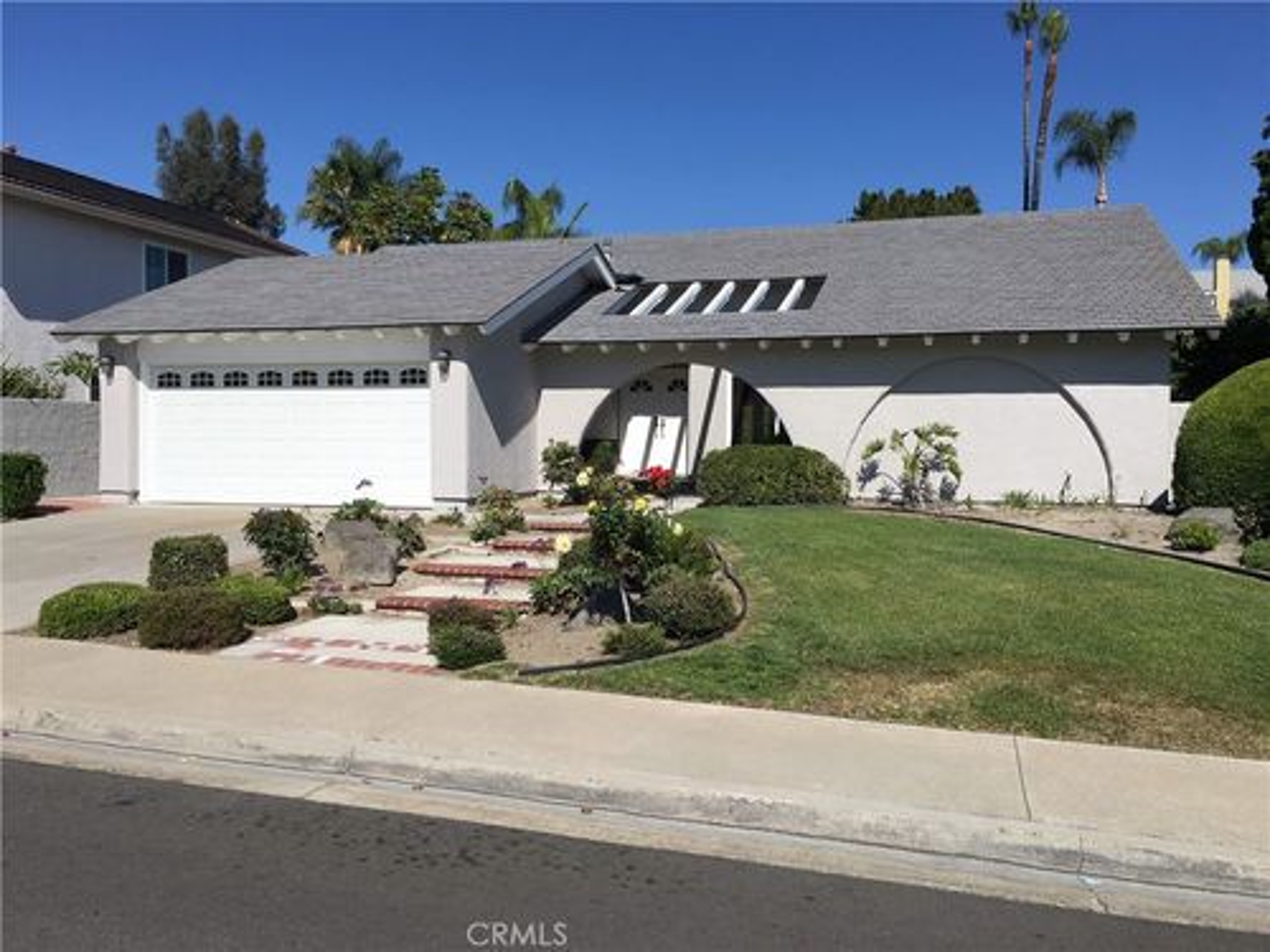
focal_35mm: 29
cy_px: 476
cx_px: 635
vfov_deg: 48.2
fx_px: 1064
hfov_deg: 61.7
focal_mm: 4.15
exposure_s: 1/2653
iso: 25
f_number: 2.2
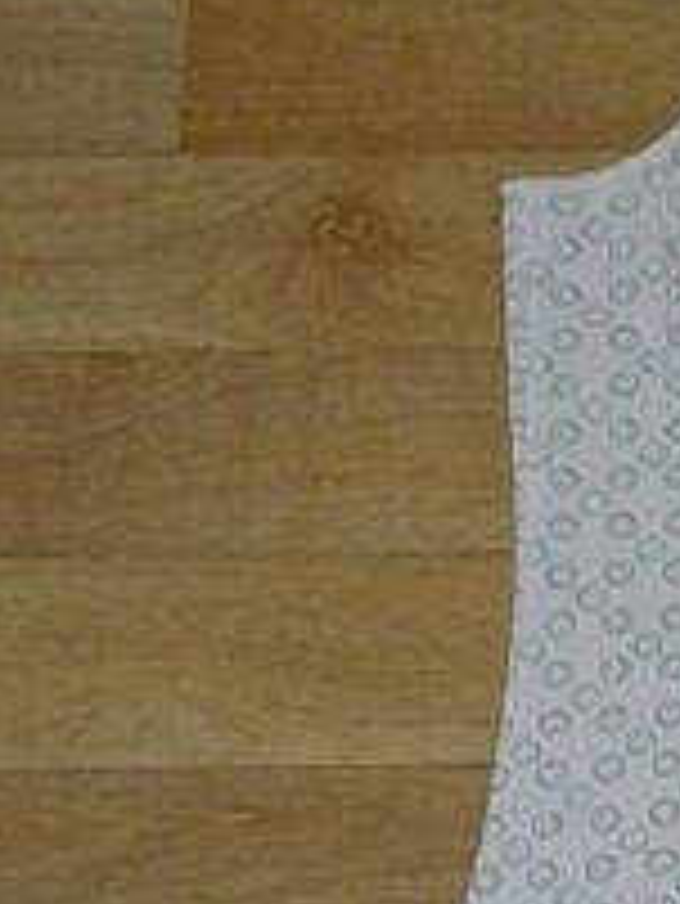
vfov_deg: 20.5
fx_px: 2329
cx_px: 1063
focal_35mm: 89
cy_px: 1097
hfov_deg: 15.2
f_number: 3.3
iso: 400
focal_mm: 4.7
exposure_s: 1/13
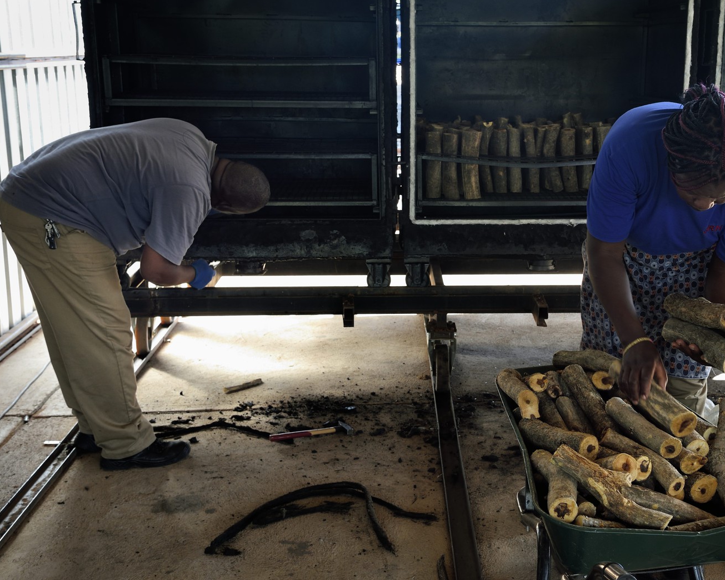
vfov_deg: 32.7
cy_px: 289
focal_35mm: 46
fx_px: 987
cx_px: 417
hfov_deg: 40.2
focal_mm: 40
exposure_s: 1/80
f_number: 7.1
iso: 800
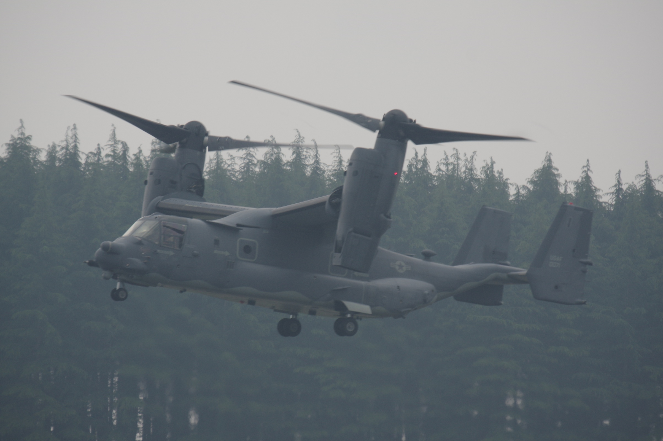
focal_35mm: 465
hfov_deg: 4.4
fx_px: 8557
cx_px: 332
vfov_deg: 3.0
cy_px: 220
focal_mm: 310
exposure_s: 1/400
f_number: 6.7
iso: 400
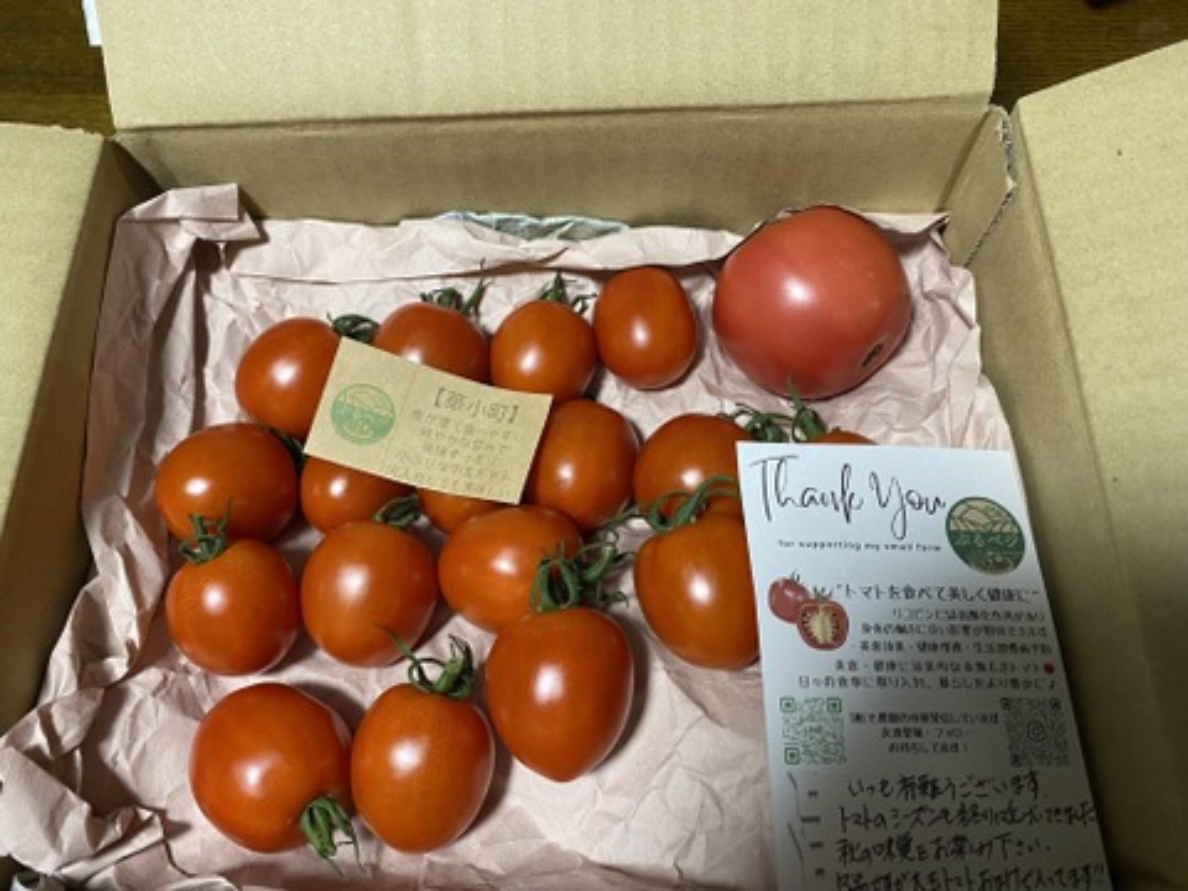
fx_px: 892
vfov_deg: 53.1
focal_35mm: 26
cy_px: 446
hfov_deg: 67.3
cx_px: 594
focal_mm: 4.25
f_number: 1.8
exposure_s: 1/50
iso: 125
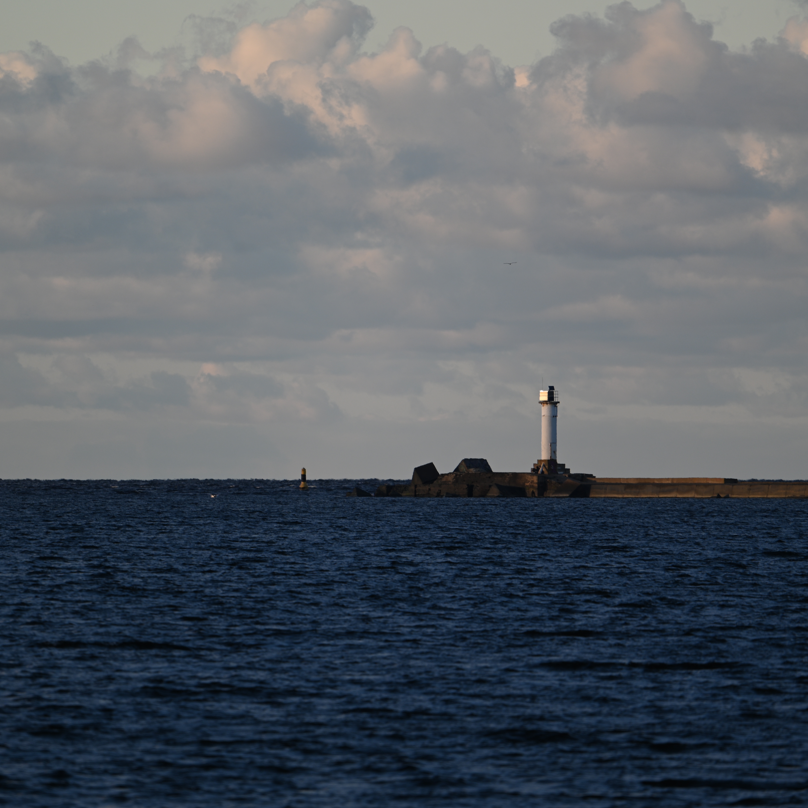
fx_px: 16875
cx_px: 379
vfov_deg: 2.7
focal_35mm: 639
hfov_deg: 2.7
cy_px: 404
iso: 100
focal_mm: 500
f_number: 6.7
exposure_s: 1/200
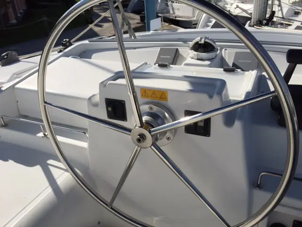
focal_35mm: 29
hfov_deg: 61.7
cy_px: 114
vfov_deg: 48.2
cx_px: 151
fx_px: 253
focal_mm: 4.15
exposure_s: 1/4405
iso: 32
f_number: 2.2
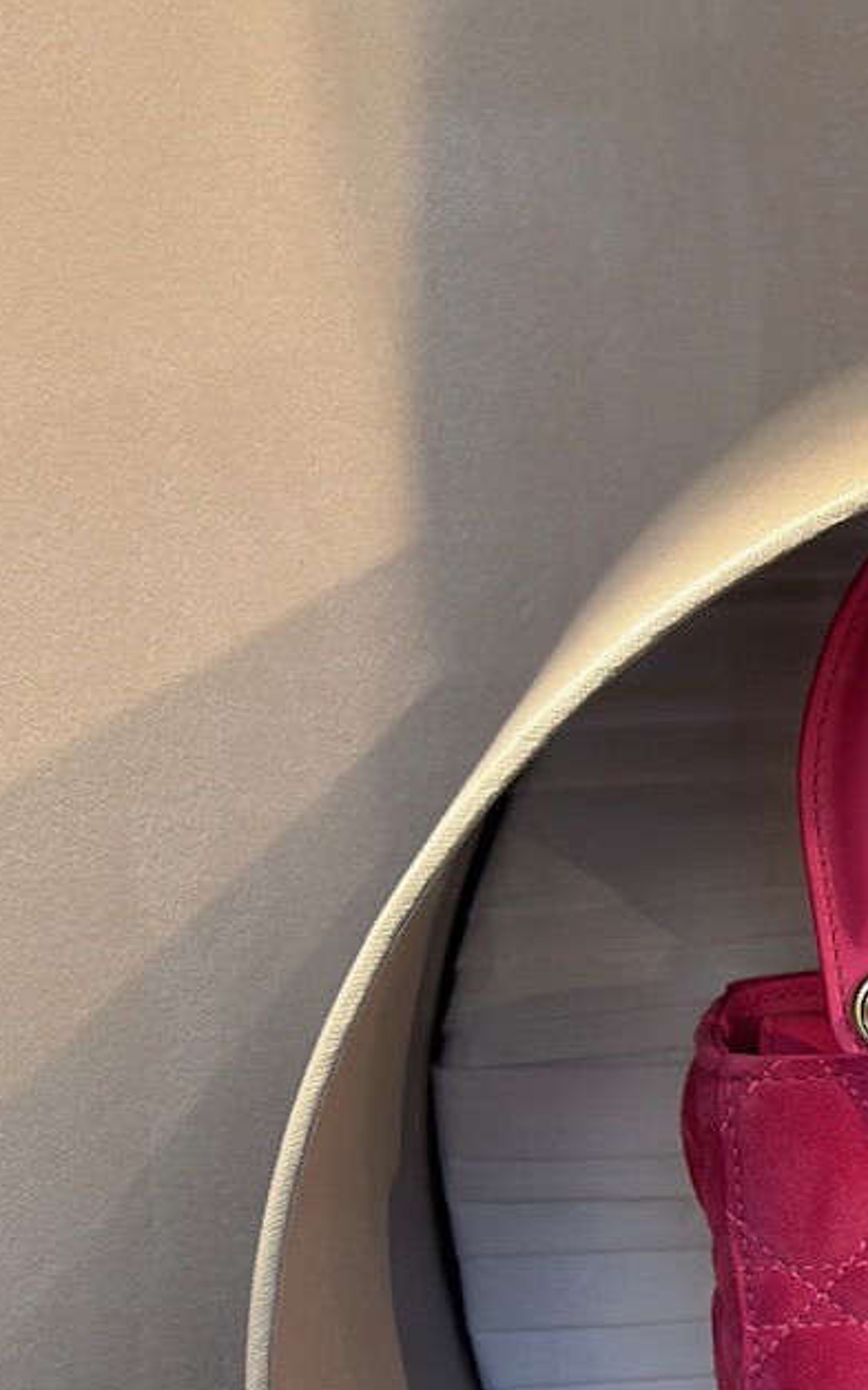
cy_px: 1591
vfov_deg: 16.6
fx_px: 4584
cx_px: 1596
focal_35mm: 121
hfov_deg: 10.2
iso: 64
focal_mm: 6.76
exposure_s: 1/120
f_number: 1.78
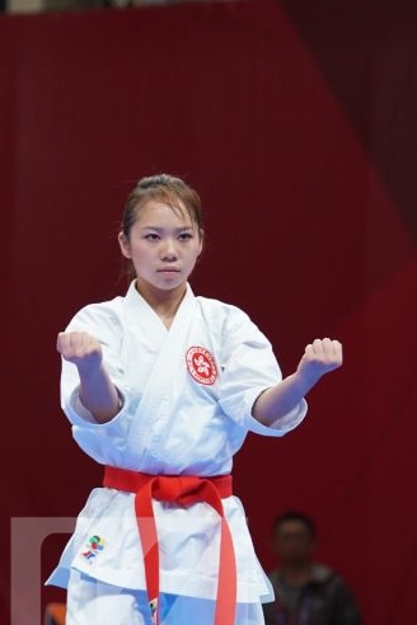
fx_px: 6098
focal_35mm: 351
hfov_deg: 3.9
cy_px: 182
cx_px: 130
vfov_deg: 5.9
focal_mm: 144
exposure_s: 1/500
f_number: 4
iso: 1600
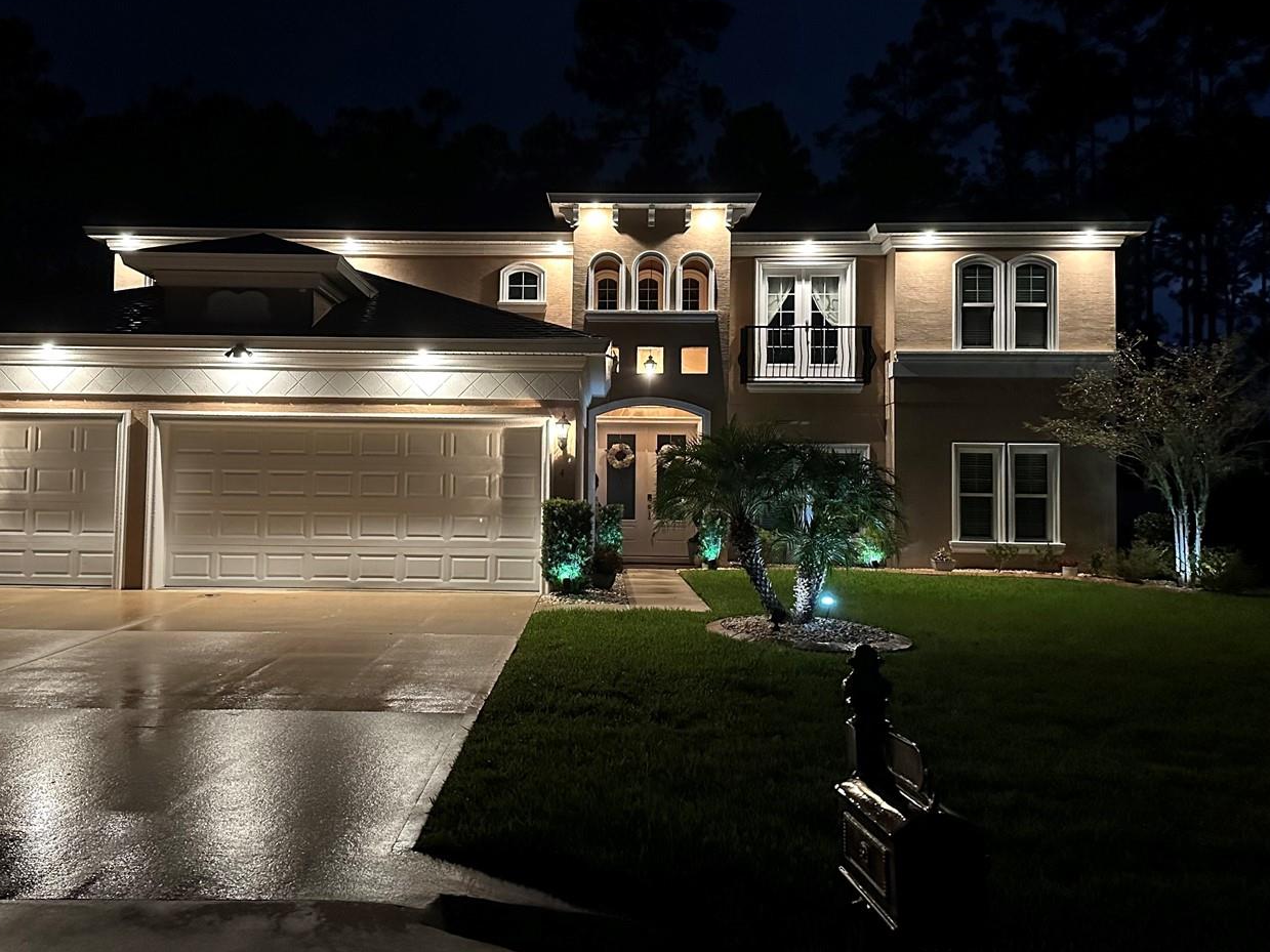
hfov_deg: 58.2
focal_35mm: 31
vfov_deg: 45.4
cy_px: 437
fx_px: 1137
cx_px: 574
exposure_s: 1/40
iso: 1000
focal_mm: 6.86
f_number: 1.78
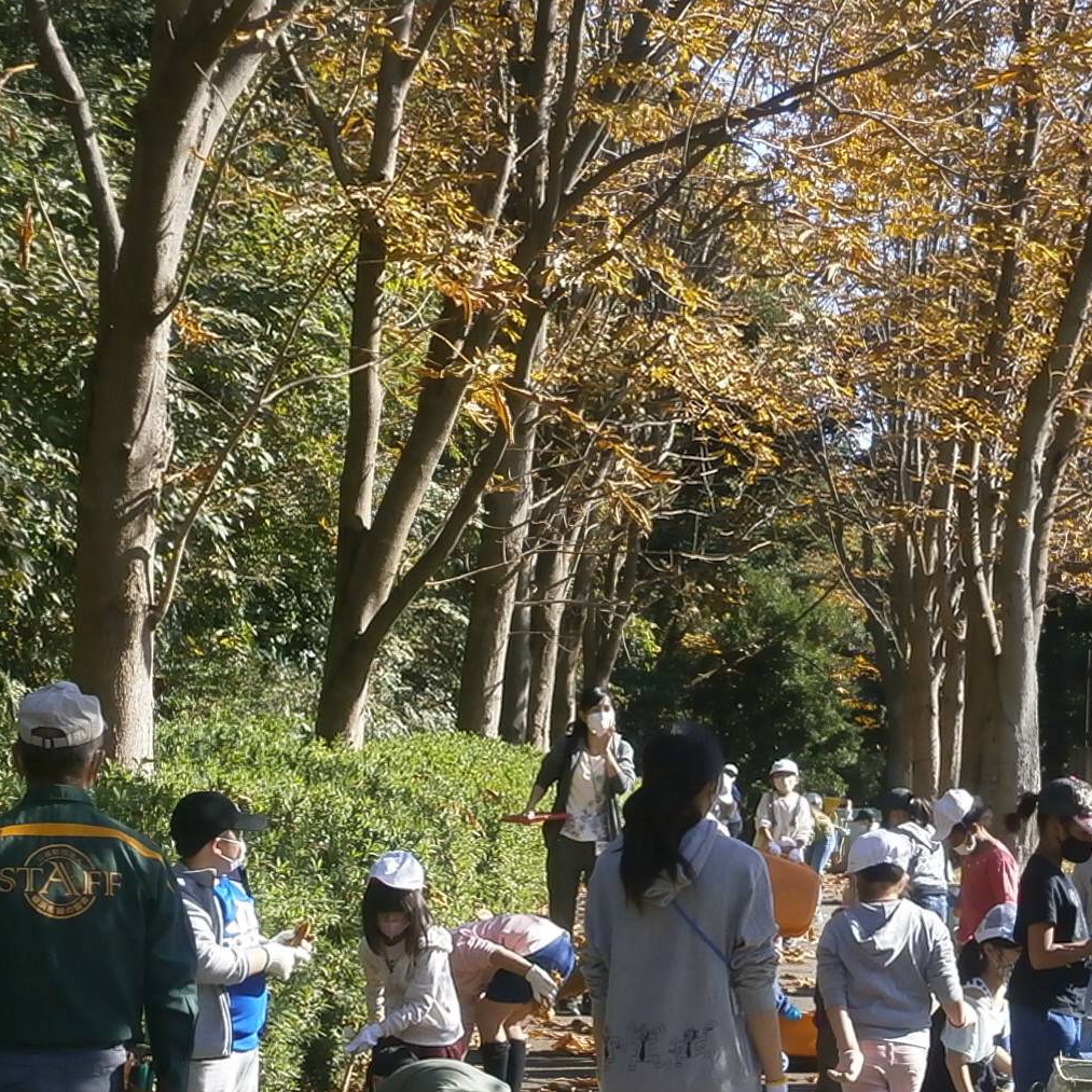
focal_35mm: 105
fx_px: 3747
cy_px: 848
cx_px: 842
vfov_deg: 16.5
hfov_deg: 16.5
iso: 80
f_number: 3.4
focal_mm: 8.3
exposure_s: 1/320
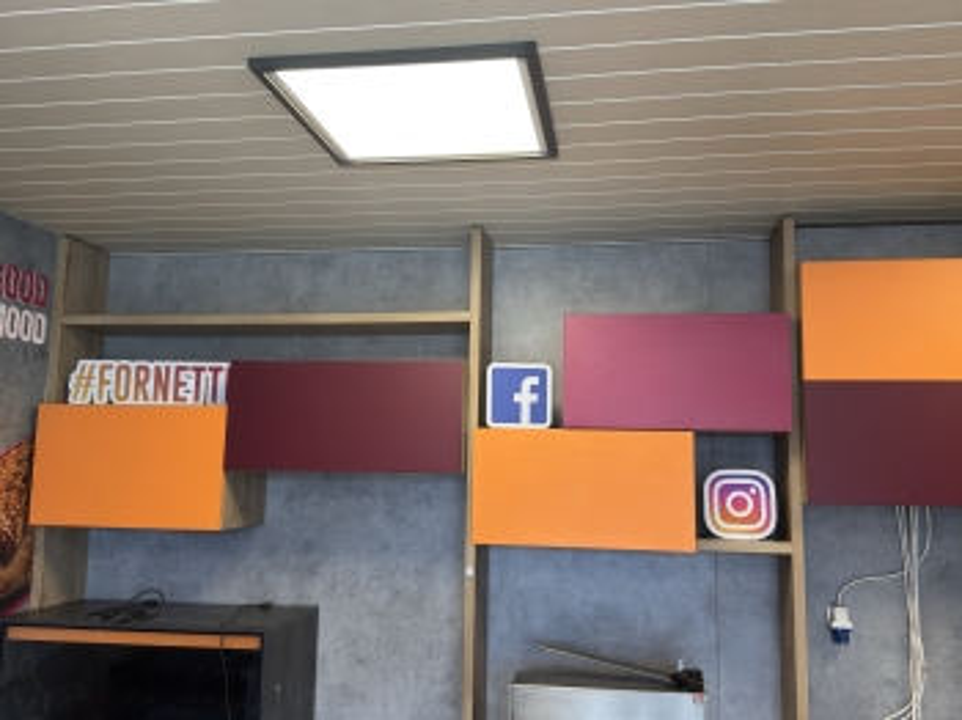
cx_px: 481
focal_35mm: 32
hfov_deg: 56.8
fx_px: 889
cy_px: 360
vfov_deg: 44.1
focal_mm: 6.76
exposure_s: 1/50
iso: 80
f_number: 1.78
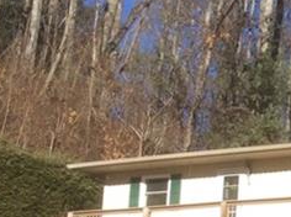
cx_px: 559
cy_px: 302
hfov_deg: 12.7
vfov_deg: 10.4
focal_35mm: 139
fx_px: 1166
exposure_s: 1/953
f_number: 2.4
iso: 32
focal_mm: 3.3
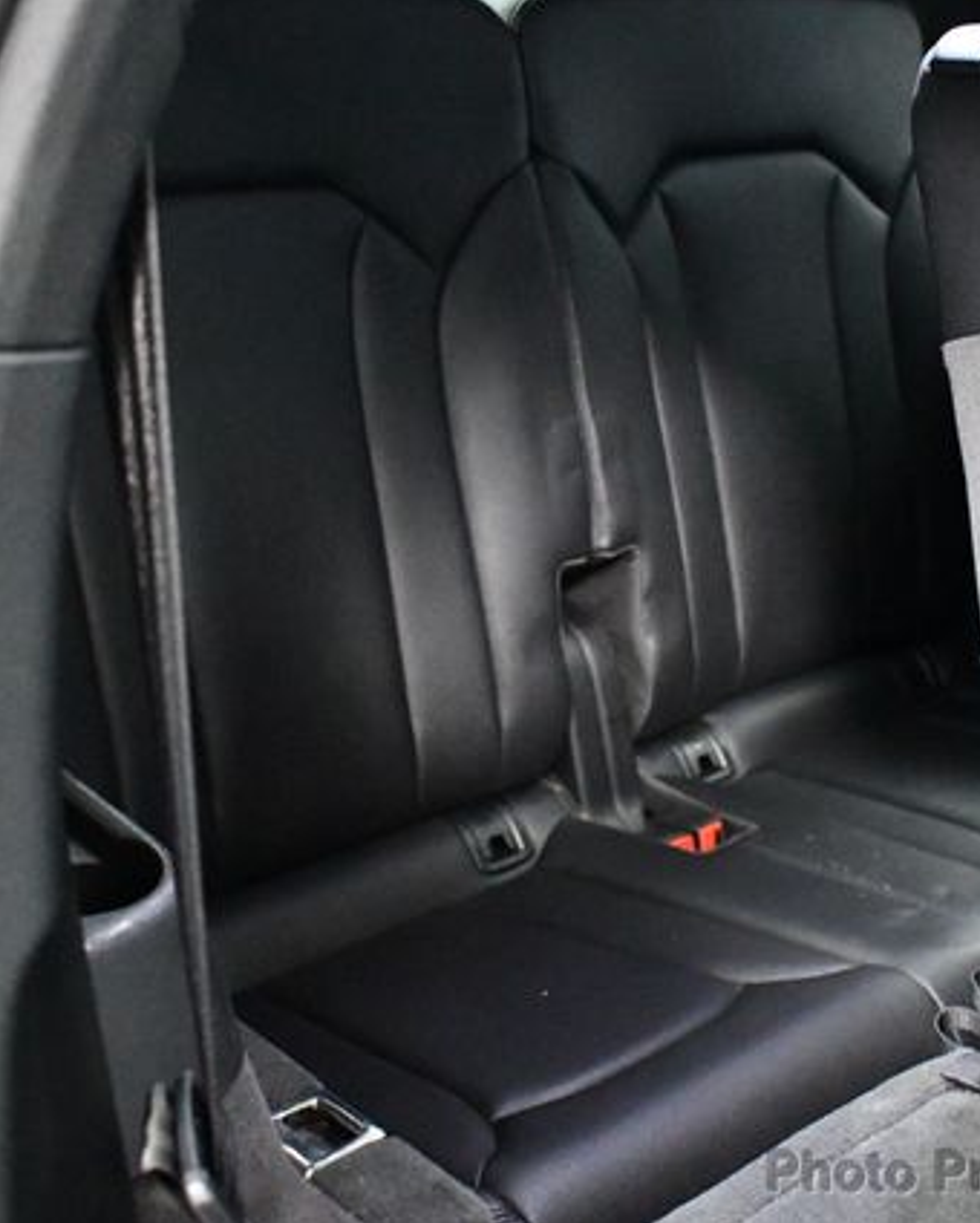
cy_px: 612
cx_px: 732
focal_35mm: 51
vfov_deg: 36.6
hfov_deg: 29.3
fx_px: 1846
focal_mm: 18
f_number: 3.5
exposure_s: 1/60
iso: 10000
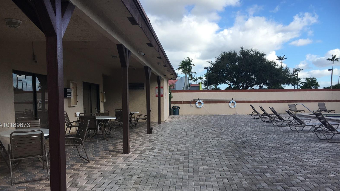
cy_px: 125
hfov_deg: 61.0
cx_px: 170
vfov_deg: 36.4
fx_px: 289
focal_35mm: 32
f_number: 2.2
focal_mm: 4.15
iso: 25
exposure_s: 1/962
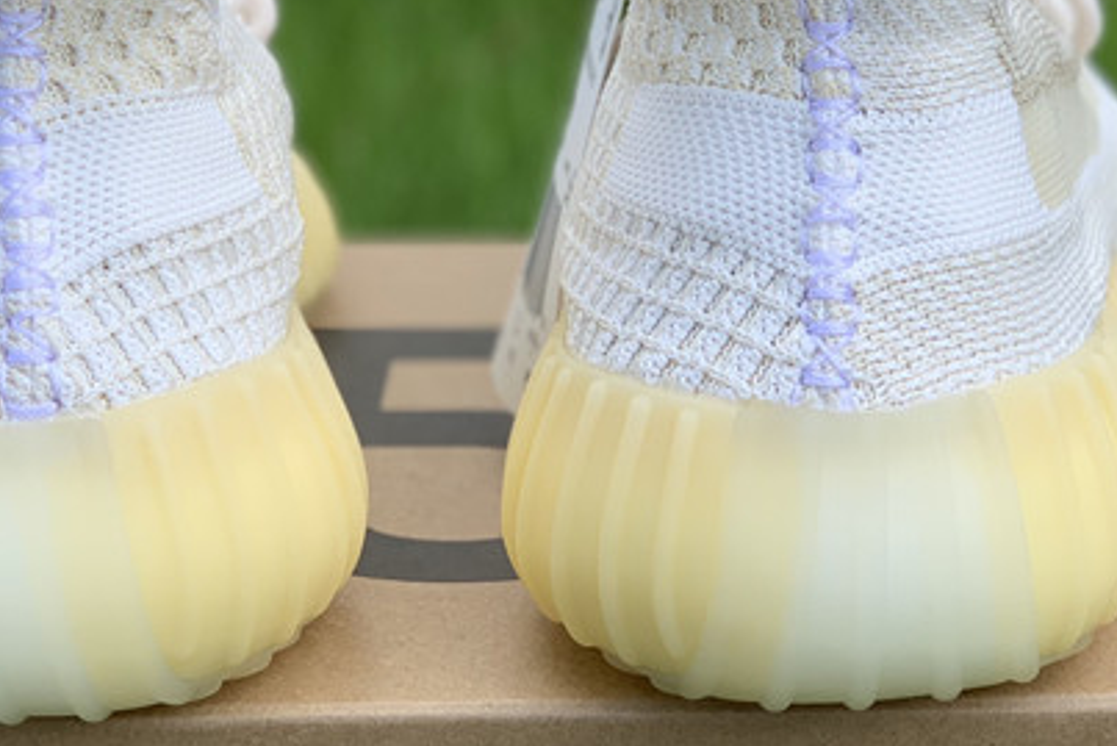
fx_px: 3538
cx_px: 443
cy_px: 173
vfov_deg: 12.0
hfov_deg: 17.9
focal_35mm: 114
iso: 16
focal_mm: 6
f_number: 2.4
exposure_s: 1/372
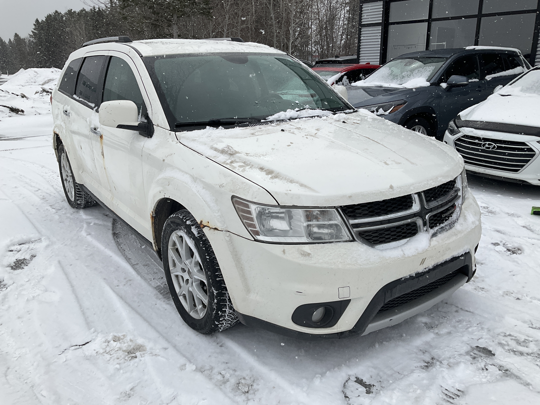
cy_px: 202
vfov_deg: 48.2
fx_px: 452
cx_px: 270
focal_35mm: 29
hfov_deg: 61.7
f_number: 1.8
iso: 25
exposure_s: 1/4065
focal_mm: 3
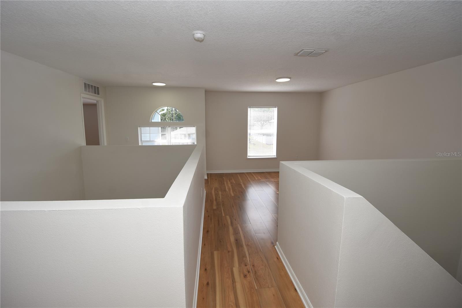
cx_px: 231
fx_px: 192
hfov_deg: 100.4
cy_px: 154
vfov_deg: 77.3
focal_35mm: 15
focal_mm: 10
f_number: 5
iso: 100
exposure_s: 1/100
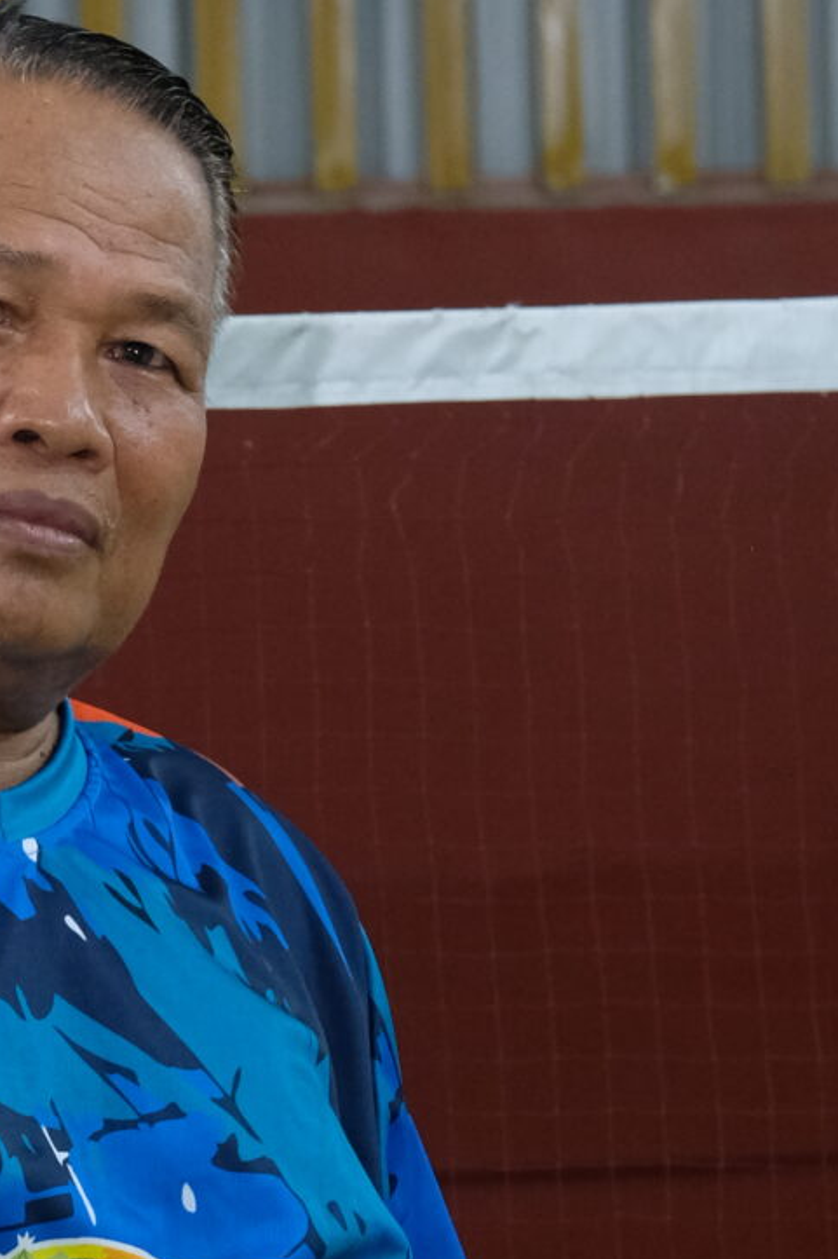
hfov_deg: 7.3
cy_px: 1074
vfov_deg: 10.9
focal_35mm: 188
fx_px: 6567
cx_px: -62
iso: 2000
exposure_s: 1/100
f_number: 4
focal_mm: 35
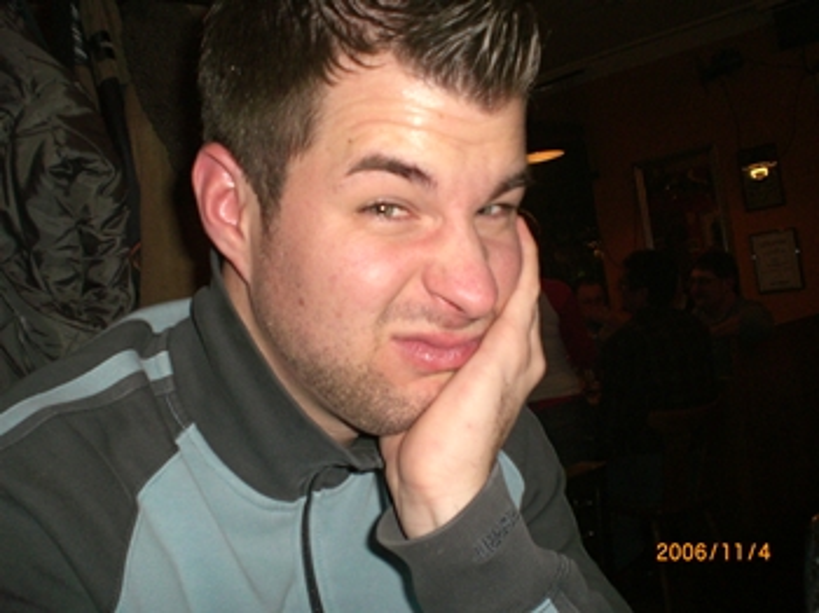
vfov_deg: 37.7
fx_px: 898
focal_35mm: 38
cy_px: 306
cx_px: 410
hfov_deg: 49.0
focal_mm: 6.3
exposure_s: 1/60
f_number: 3.1
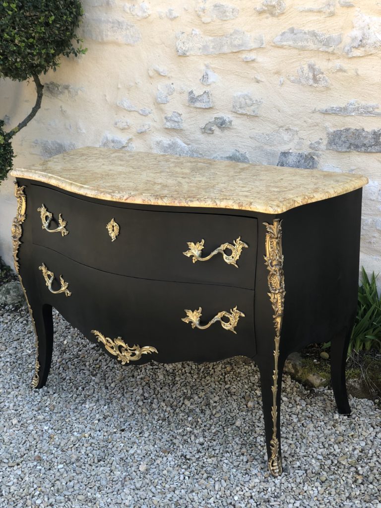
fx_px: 763
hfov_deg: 28.0
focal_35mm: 52
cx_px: 190
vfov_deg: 36.8
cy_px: 254
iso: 25
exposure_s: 1/120
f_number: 2.4
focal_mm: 6
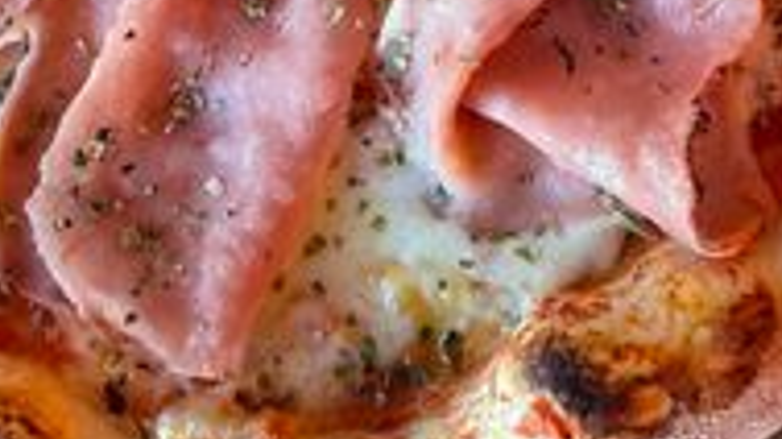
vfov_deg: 16.8
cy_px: -244
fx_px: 1326
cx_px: 492
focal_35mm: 64
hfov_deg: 32.7
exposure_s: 1/50
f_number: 1.6
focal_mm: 4.2
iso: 200
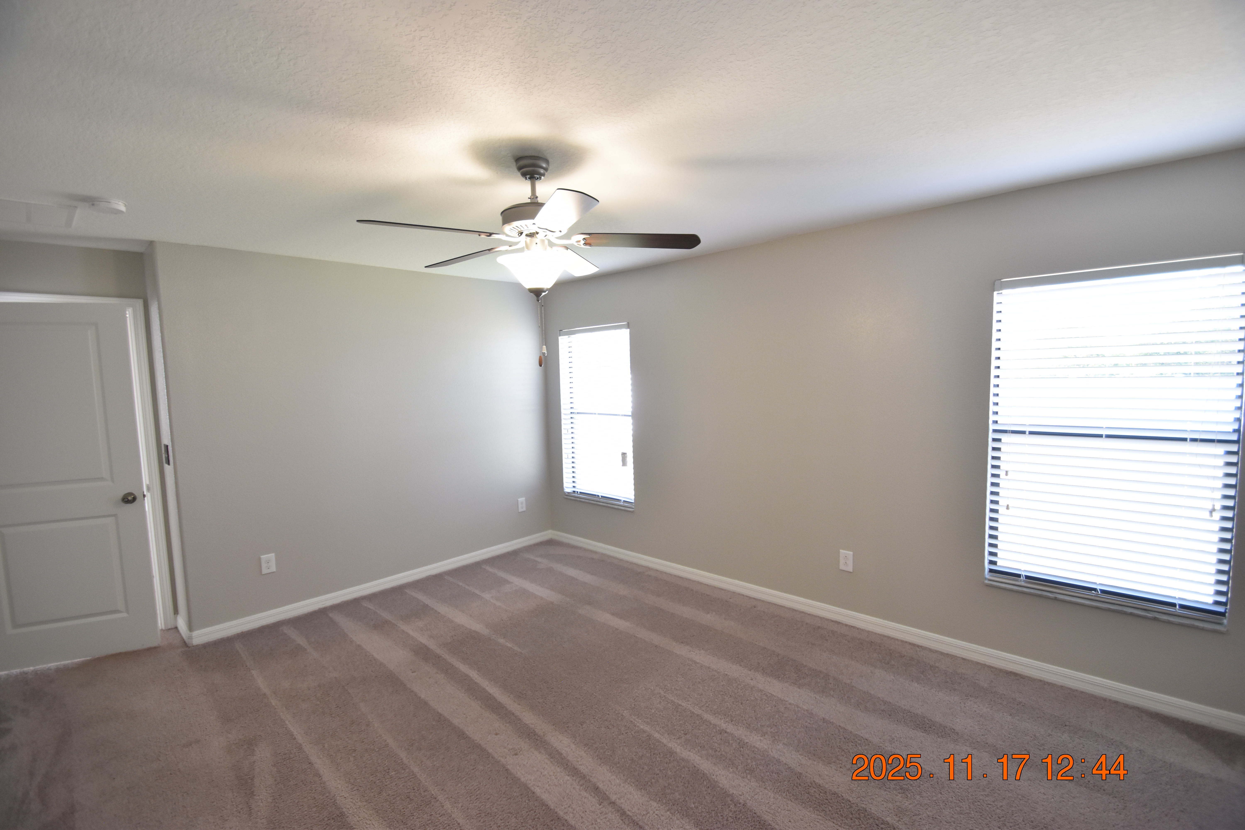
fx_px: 519
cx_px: 622
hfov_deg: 100.4
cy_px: 415
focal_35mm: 15
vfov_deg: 77.3
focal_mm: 10
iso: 800
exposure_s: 1/90
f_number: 3.5
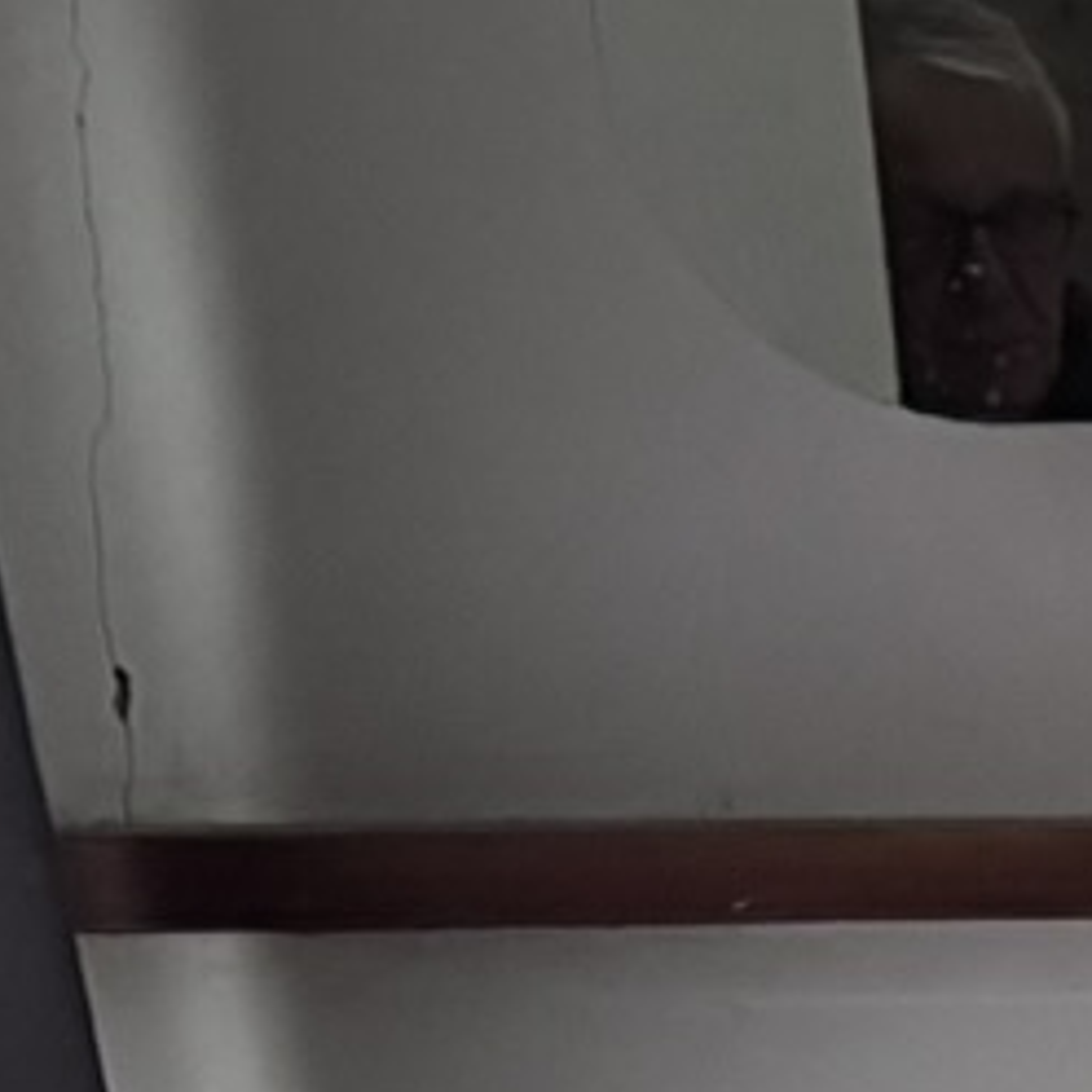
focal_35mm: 175
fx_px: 6246
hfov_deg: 8.4
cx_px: 3232
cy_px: 2312
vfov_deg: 9.3
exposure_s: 1/39
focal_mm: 6.76
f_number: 1.78
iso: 1000
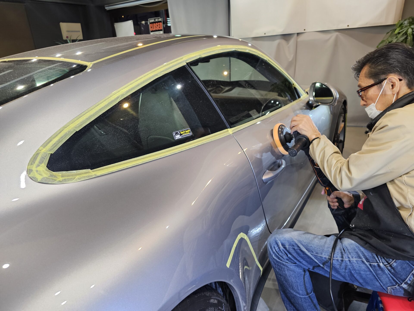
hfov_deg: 73.9
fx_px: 275
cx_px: 207
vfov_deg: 58.9
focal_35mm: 23
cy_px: 156
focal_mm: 6.3
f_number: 1.7
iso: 160
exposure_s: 1/64.7
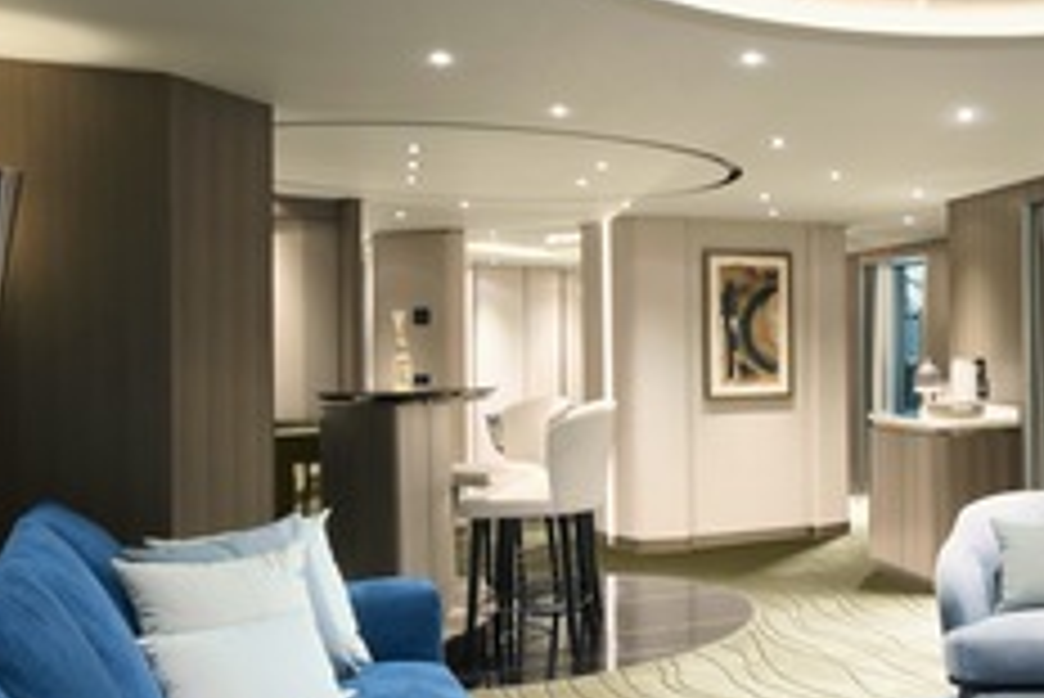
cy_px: 374
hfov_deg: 40.2
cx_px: 990
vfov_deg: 30.5
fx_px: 1277
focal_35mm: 44
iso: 400
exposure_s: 8
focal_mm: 17
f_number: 11
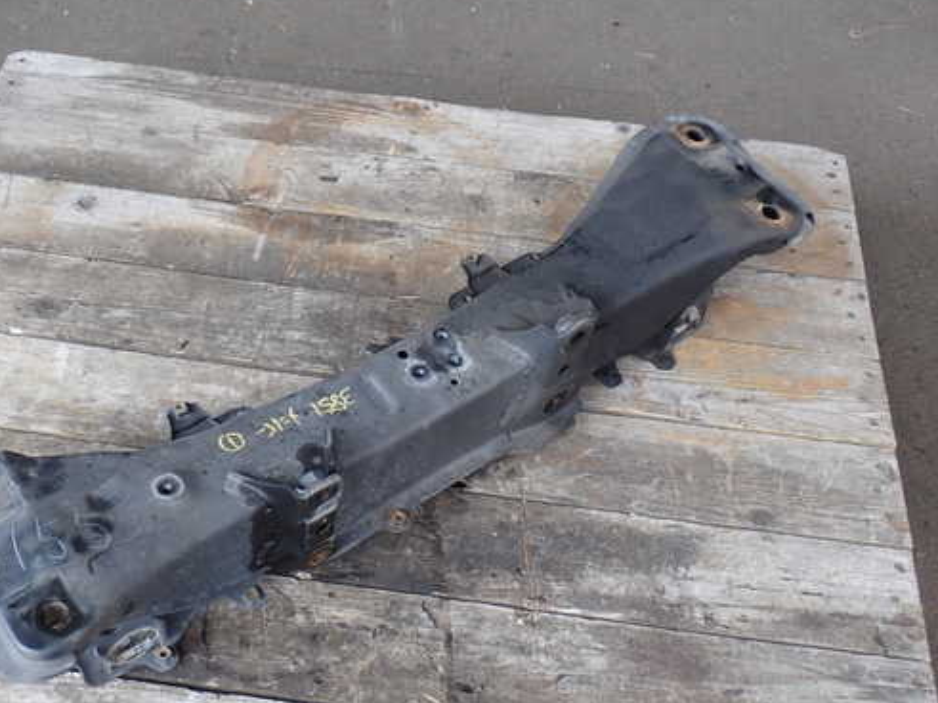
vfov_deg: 32.9
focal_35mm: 44
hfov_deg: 42.8
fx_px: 1192
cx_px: 382
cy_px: 371
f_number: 3.5
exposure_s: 1/125
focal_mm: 6.37
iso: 100
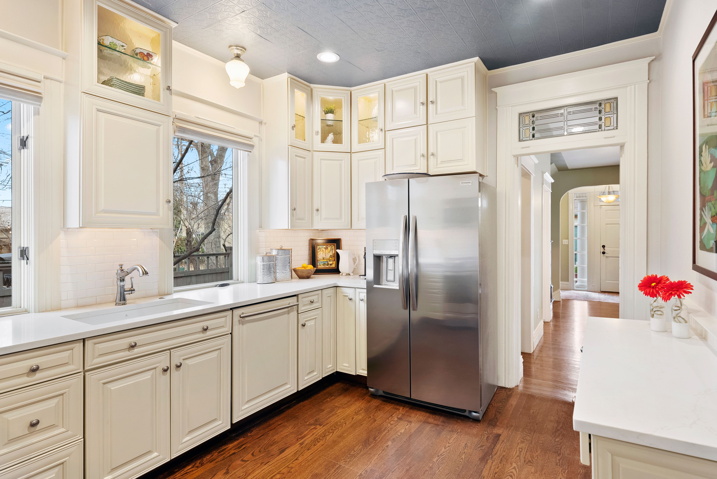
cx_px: 358
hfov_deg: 86.9
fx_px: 379
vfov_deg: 64.6
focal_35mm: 19
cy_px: 240
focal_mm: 19
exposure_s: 1/2.5
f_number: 8
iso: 800
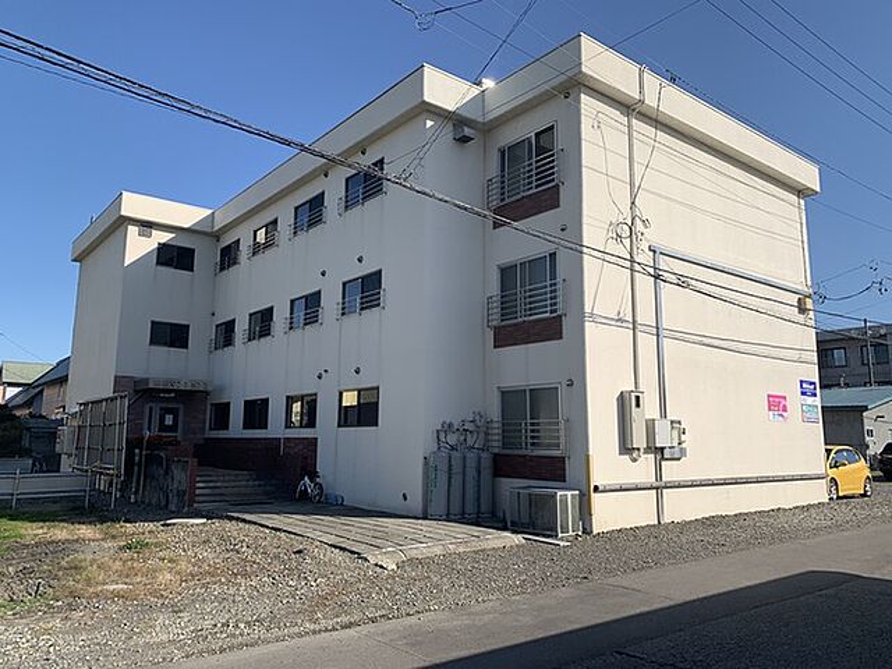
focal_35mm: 26
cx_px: 446
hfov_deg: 67.3
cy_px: 334
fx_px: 670
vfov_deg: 53.1
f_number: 1.8
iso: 25
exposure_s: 1/2833
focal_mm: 4.25
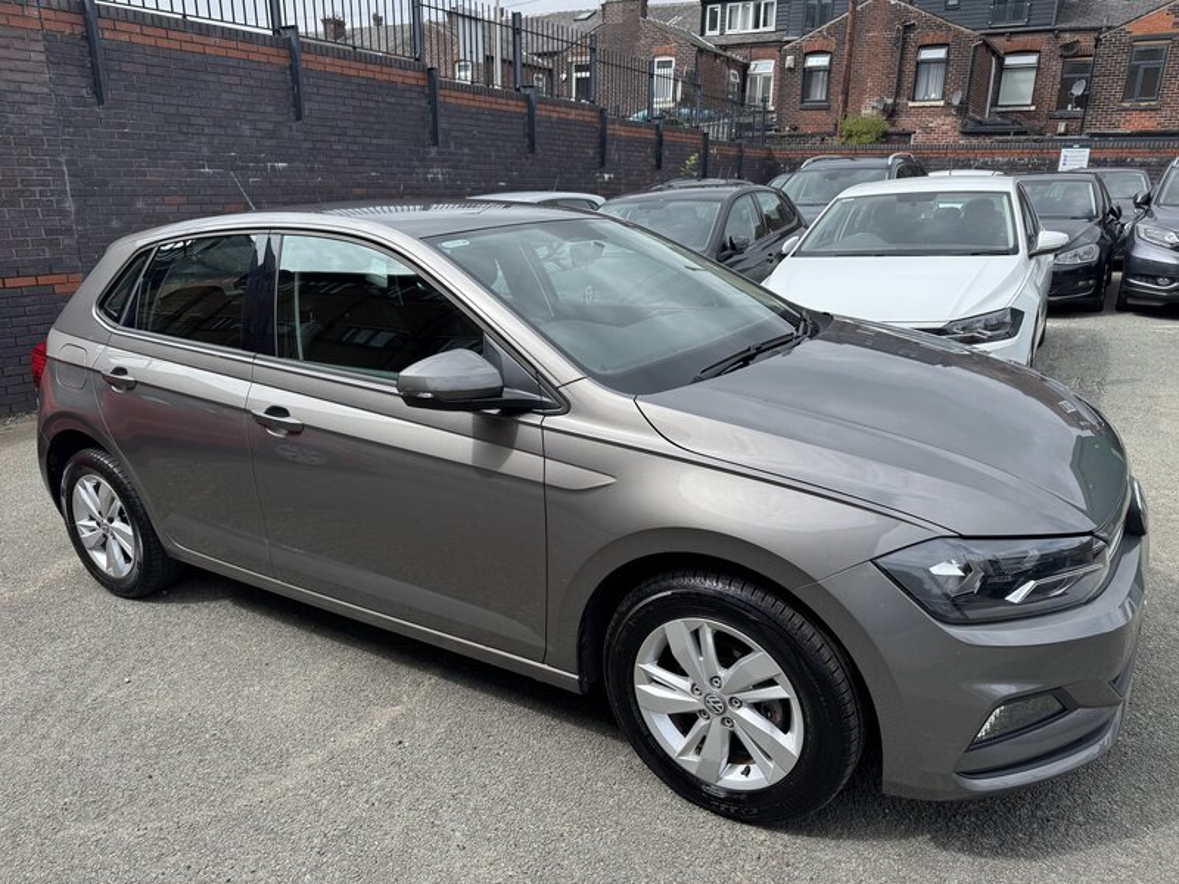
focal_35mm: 24
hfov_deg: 71.6
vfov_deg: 56.8
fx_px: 817
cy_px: 442
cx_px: 590
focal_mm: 6.76
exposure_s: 1/2604
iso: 80
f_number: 1.78
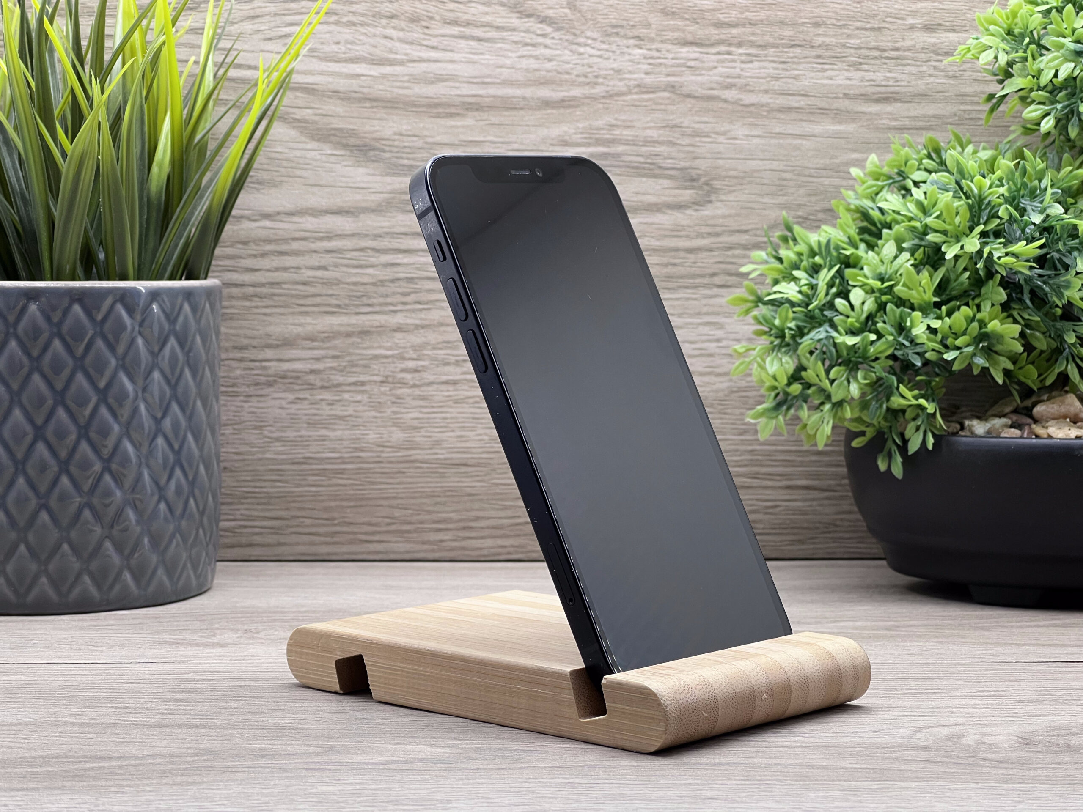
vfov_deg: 19.1
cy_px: 406
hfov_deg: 25.3
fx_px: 2409
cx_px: 542
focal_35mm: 77
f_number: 2.8
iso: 100
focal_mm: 9
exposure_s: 1/100
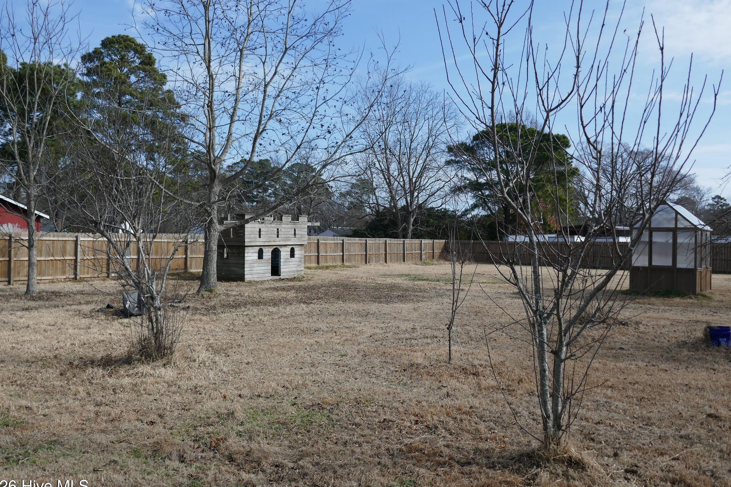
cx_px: 392
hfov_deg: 63.6
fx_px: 589
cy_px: 230
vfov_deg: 44.9
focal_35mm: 29
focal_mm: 9.1
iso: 125
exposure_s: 1/2000
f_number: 2.8
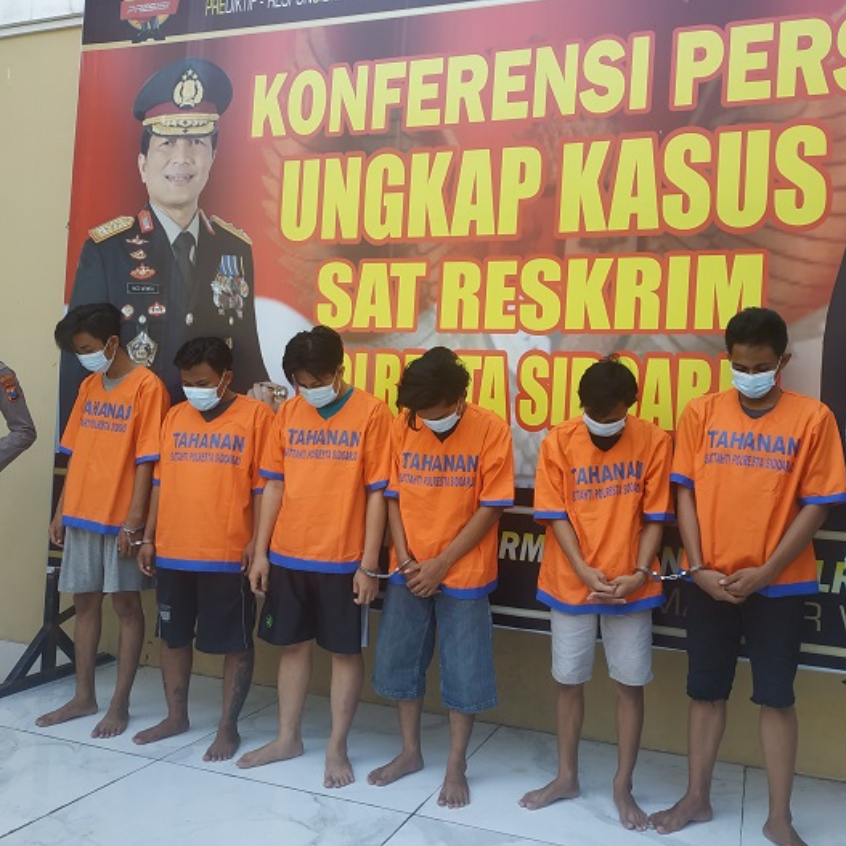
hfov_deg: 55.5
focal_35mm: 29
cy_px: 429
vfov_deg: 55.6
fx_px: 802
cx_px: 467
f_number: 1.9
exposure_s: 1/193
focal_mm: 3.94
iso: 100
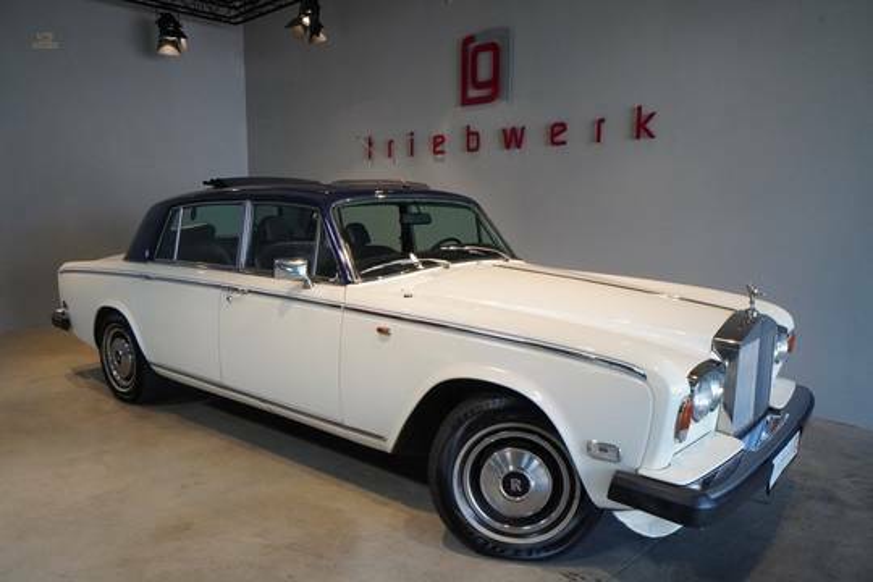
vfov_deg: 47.9
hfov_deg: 67.4
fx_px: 655
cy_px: 291
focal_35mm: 27
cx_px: 436
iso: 2000
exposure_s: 1/100
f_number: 8
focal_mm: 18
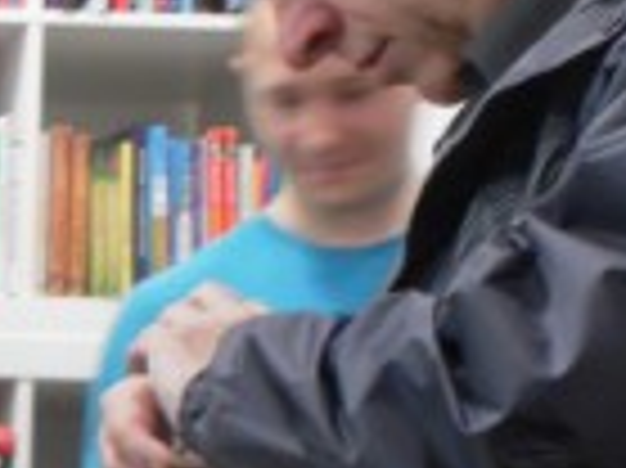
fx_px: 2638
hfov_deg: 11.6
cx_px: -775
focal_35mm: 146
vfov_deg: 9.8
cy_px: 716
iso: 200
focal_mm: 5.2
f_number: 2.8
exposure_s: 1/10
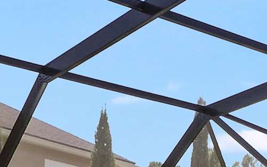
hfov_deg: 20.6
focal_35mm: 91
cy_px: 335
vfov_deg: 12.6
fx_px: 662
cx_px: 358
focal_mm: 7
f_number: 11
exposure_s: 1/50
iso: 400
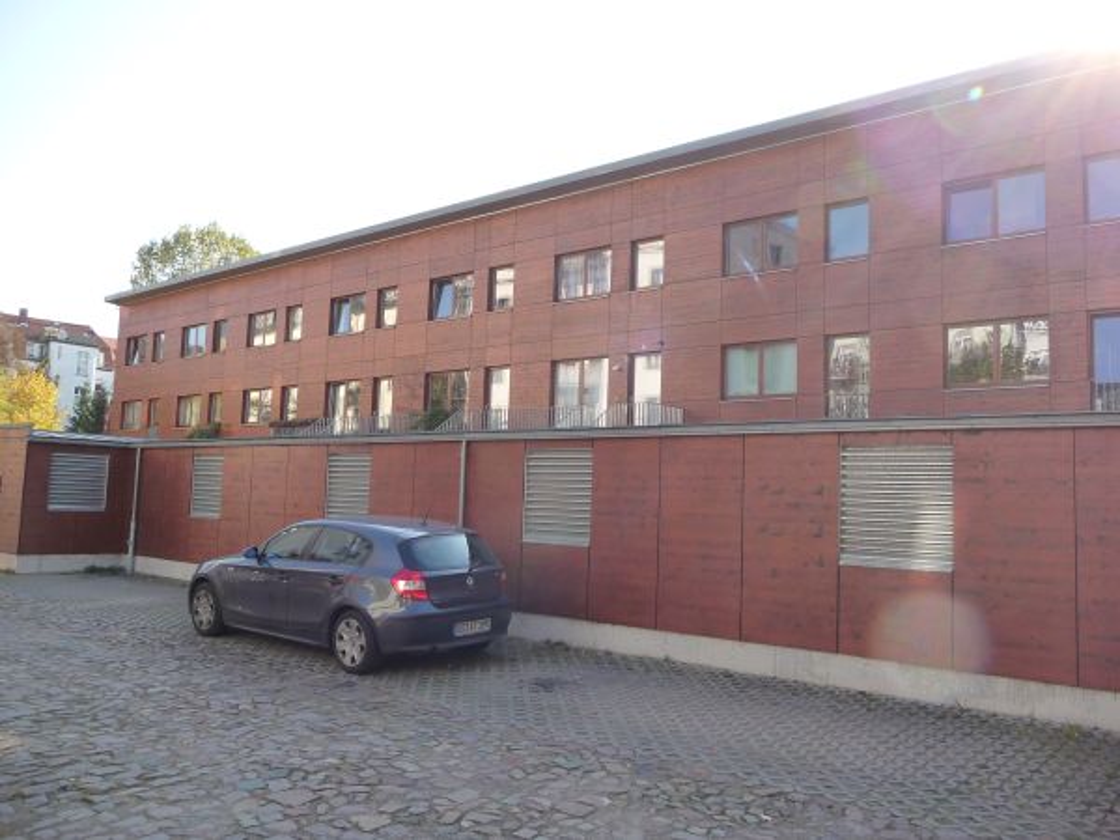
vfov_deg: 49.7
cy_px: 420
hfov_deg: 63.4
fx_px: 906
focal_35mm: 28
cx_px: 560
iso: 160
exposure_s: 1/320
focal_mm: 4.7
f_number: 3.3
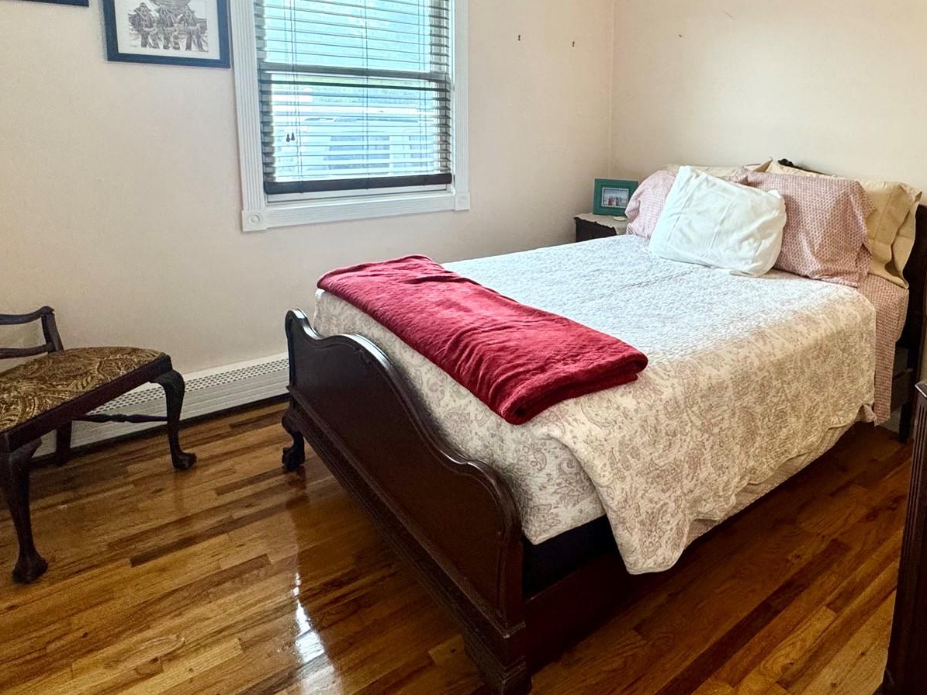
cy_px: 207
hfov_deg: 69.4
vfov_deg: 55.1
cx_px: 625
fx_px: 643
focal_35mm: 24
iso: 200
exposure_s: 1/120
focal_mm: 2.22
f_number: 2.2
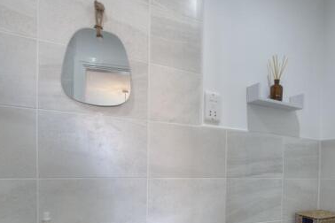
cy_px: 175
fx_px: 242
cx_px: 224
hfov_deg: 67.5
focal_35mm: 26
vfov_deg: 47.2
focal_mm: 10
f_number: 8
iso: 400
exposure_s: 1/10
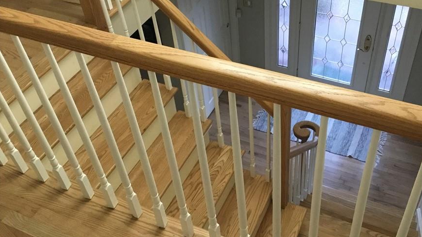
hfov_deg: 50.2
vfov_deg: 29.5
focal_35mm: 40
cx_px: 248
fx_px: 447
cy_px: 85
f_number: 2.4
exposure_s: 1/30
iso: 200
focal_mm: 3.3
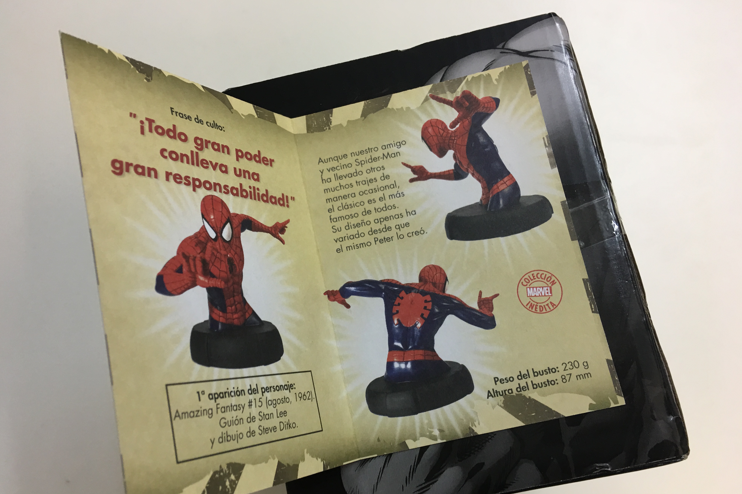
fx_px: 639
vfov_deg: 42.2
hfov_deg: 60.3
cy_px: 280
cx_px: 368
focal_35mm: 31
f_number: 2.2
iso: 32
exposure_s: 1/17
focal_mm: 4.15
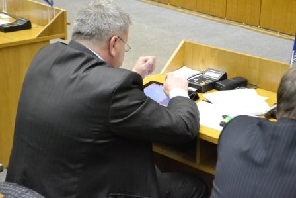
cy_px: 99
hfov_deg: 24.6
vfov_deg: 16.6
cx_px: 148
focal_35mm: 82
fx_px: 679
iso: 3200
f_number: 5.6
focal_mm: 55
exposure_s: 1/13
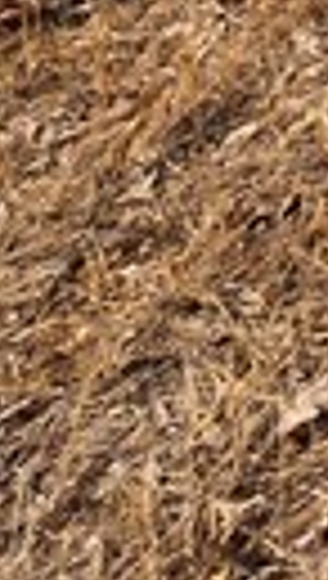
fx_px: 1724
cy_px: -917
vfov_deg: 13.0
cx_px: 1537
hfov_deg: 6.7
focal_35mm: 112
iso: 40
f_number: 1.9
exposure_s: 1/2664
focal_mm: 2.2
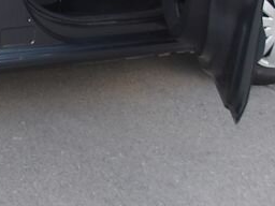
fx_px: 858
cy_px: -120
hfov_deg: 16.8
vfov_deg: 12.9
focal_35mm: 108
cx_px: -119
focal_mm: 4.9
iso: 100
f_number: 3
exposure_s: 1/173
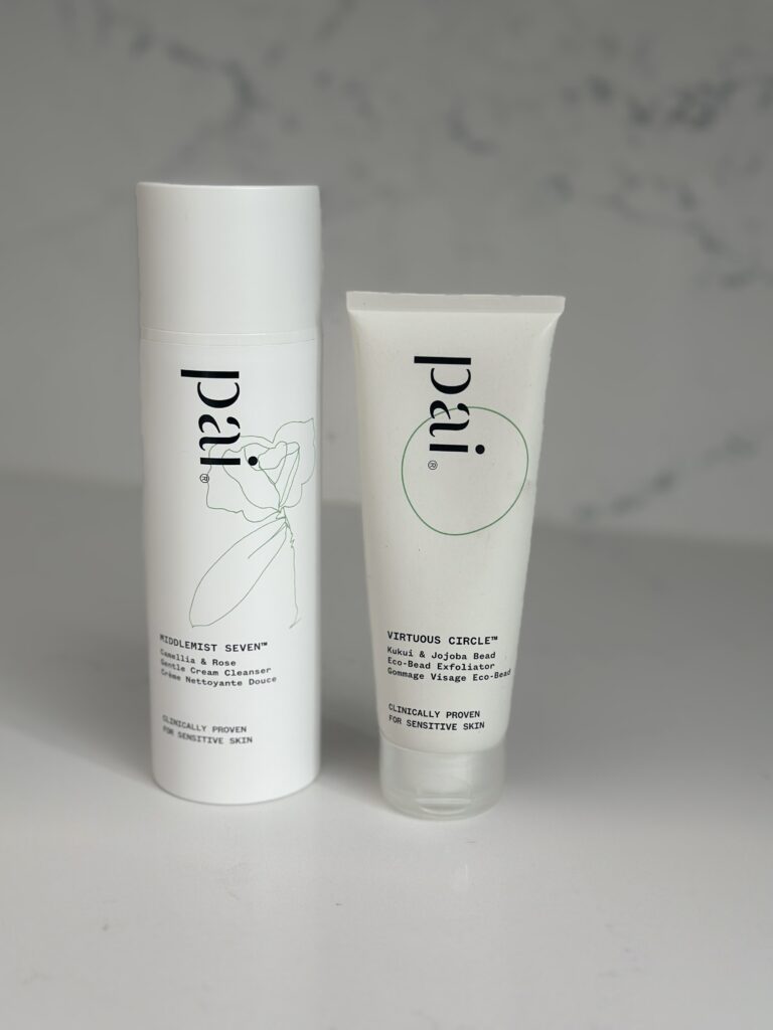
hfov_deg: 30.3
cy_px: 515
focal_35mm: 48
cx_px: 386
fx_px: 1429
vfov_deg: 39.7
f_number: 1.78
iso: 80
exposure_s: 1/694
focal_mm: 6.86
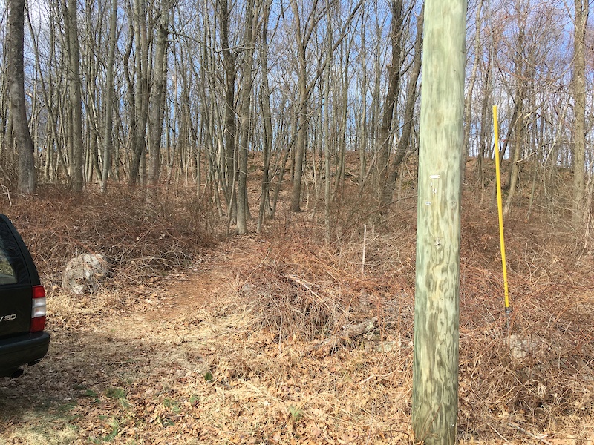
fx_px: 498
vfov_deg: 48.2
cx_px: 297
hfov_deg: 61.7
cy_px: 222
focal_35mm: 29
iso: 25
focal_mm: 4.15
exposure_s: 1/394
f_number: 2.2
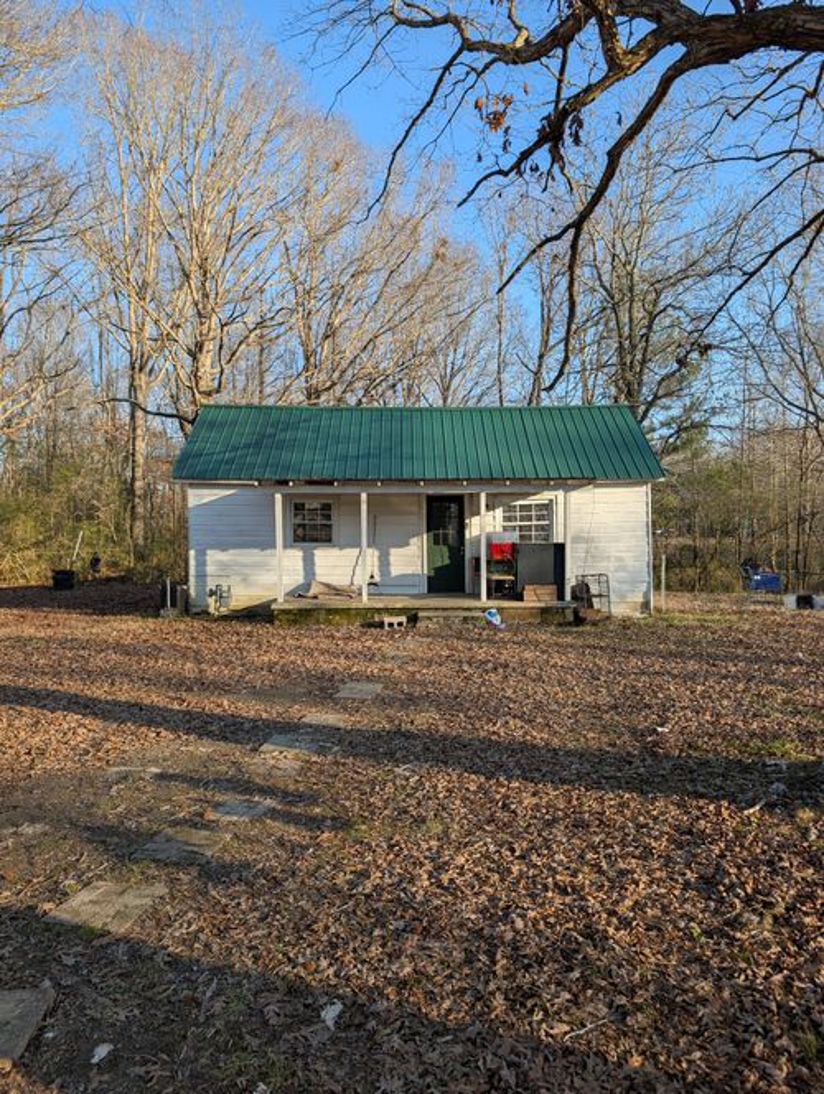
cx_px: 412
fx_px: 760
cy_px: 547
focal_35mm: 24
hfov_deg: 56.9
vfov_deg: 71.5
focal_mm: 6.9
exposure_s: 1/423
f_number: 1.68
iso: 20
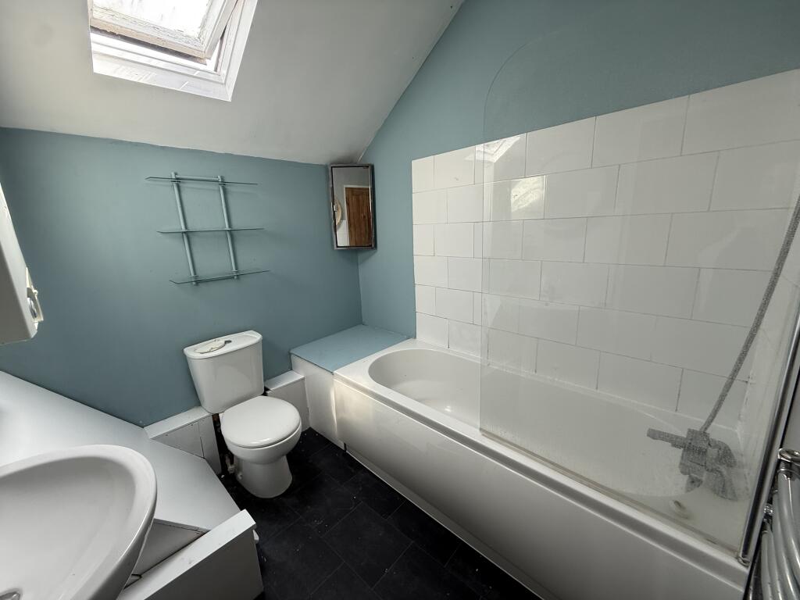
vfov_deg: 85.7
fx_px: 324
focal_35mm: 14
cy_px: 300
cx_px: 400
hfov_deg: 102.1
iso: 64
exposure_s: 1/99
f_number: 2.2
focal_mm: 2.22
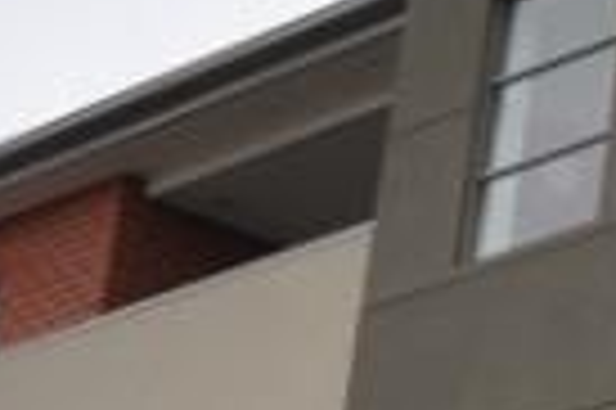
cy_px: 595
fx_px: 3260
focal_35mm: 191
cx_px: 1601
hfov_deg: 9.3
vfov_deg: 7.1
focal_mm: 17
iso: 200
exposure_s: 1/200
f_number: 9
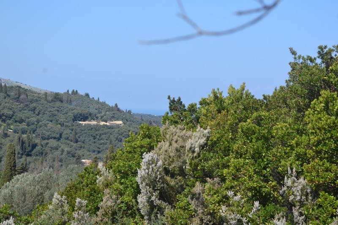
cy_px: 112
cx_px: 169
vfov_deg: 16.5
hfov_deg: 24.6
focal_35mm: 82
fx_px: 774
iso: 100
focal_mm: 55
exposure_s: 1/250
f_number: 7.1
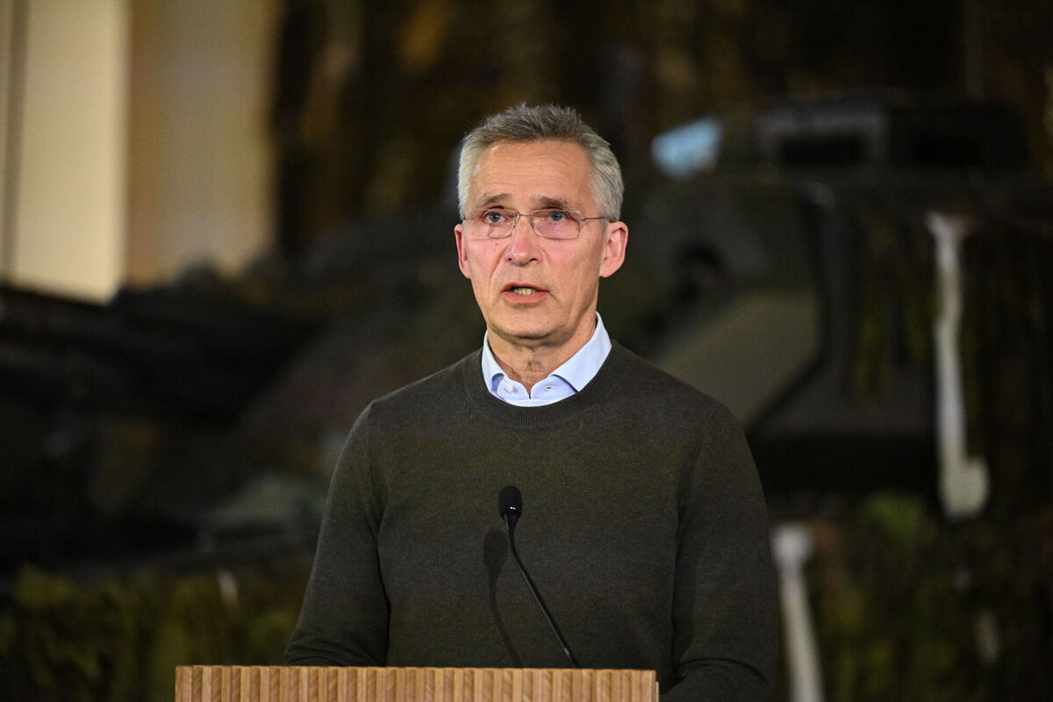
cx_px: 526
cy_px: 351
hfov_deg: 10.3
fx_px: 5850
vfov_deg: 6.9
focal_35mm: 200
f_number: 2.8
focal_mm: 200
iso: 8000
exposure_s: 1/1000
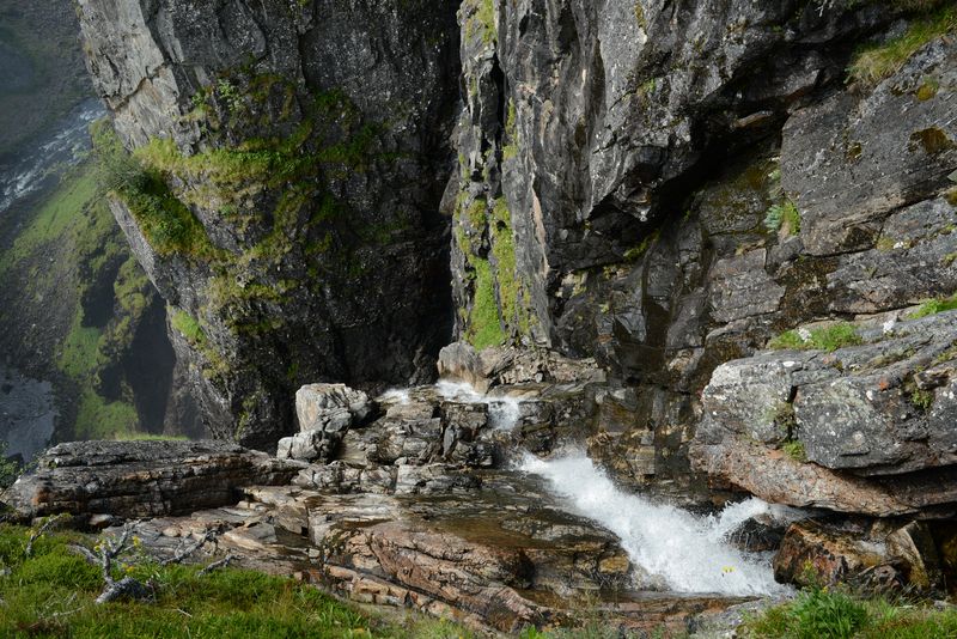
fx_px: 931
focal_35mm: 35
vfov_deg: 37.9
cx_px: 478
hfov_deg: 54.4
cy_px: 320
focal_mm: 35
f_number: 13
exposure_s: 1/400
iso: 800
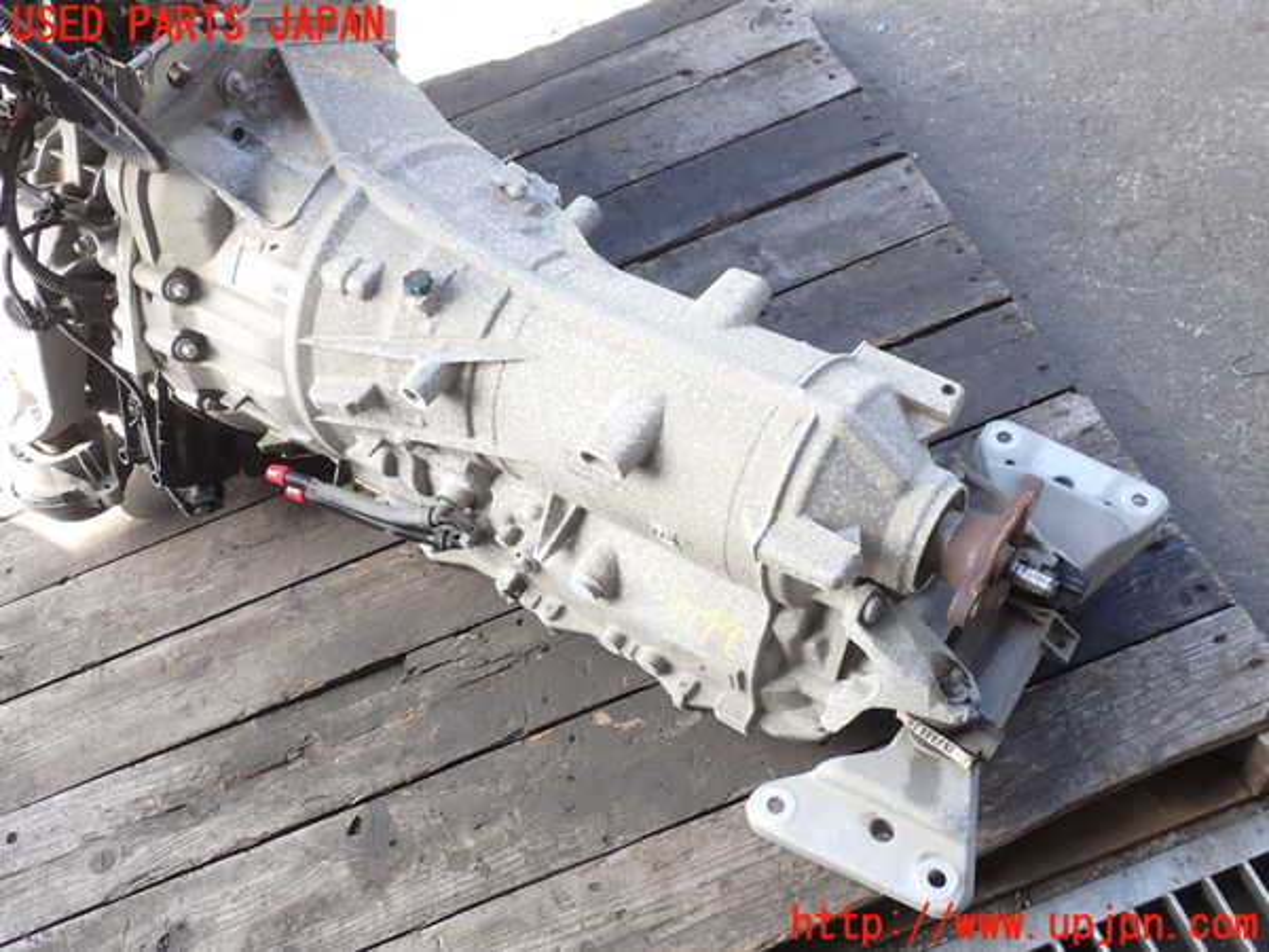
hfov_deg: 60.0
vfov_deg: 46.8
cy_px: 476
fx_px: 1100
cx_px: 634
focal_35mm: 30
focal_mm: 5.4
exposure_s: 1/100
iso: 100
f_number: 3.2
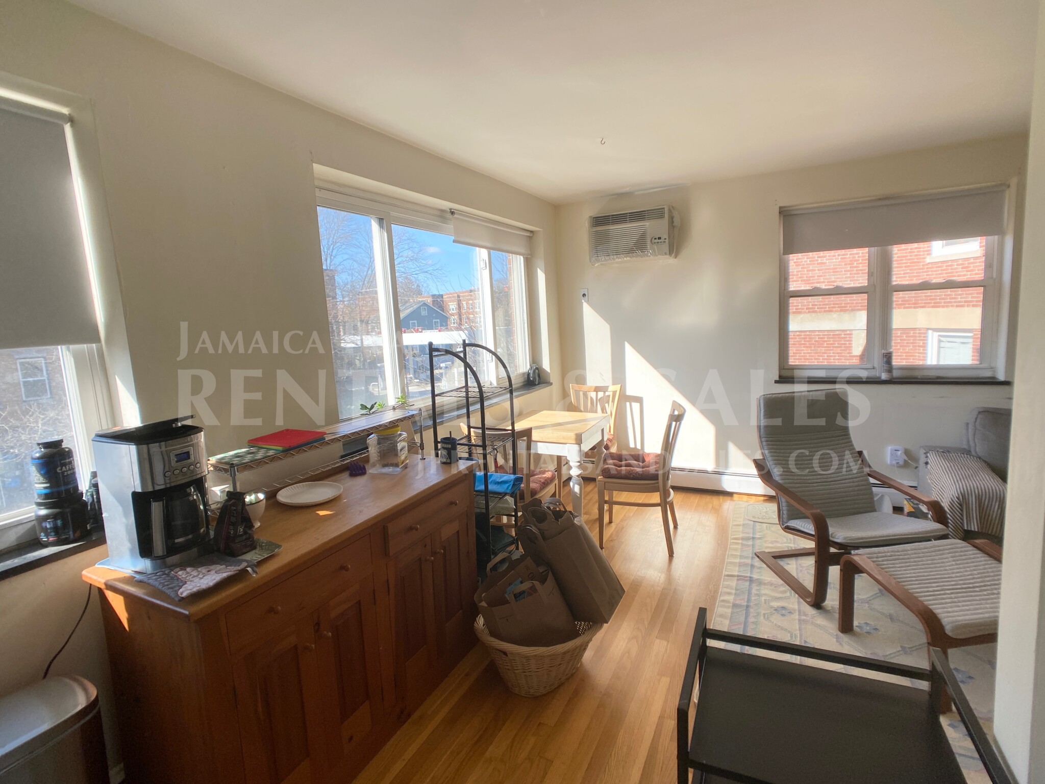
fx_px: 785
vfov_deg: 53.1
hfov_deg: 67.3
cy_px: 392
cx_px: 522
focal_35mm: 26
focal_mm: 4.25
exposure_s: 1/391
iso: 32
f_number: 1.8
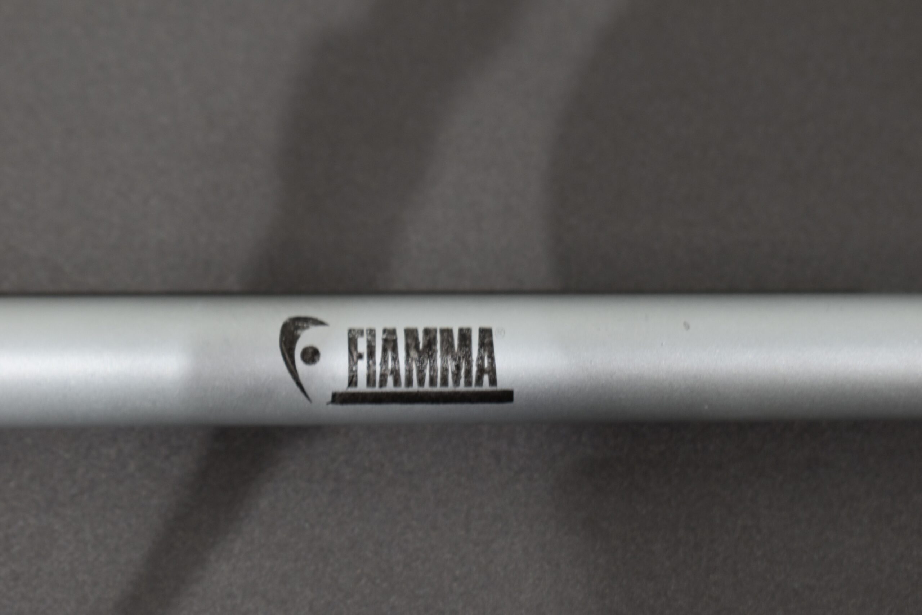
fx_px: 2113
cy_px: 308
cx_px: 461
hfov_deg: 24.6
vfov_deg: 16.6
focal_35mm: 82
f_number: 7.1
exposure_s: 1/60
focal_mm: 55
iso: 400
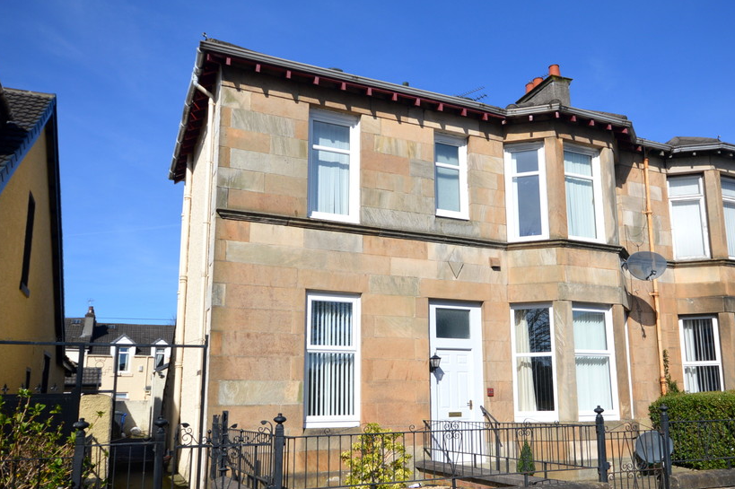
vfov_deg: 43.4
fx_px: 612
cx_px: 435
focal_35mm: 30
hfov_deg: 61.5
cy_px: 288
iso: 100
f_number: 8
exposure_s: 1/250
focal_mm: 16
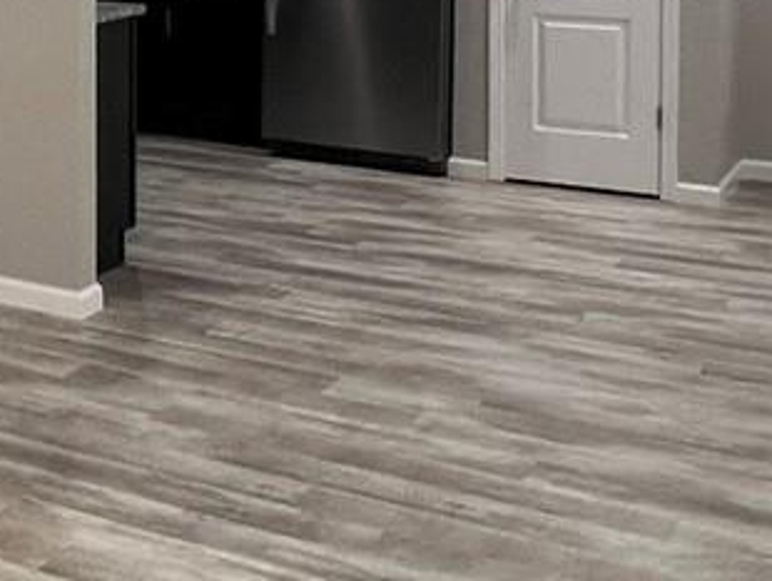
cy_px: -97
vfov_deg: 20.7
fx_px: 1495
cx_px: -137
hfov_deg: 26.1
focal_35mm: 67
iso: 160
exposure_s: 1/60
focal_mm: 1.57
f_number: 1.8
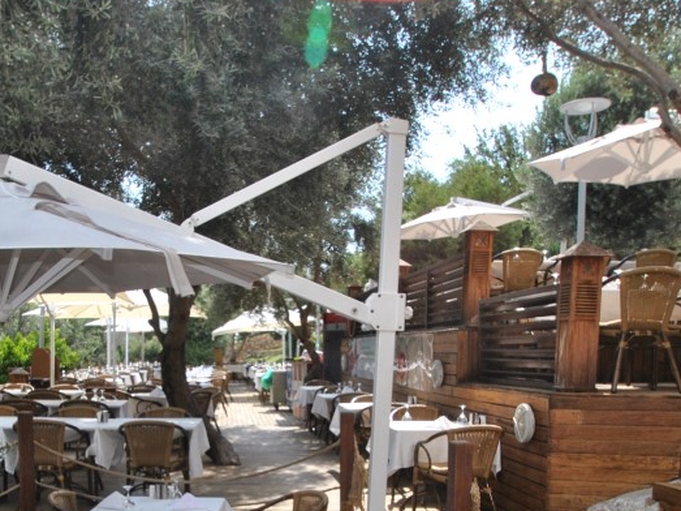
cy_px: 445
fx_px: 747
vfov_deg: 35.8
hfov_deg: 48.6
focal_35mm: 38
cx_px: 265
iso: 100
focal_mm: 12
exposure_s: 1/200
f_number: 7.1
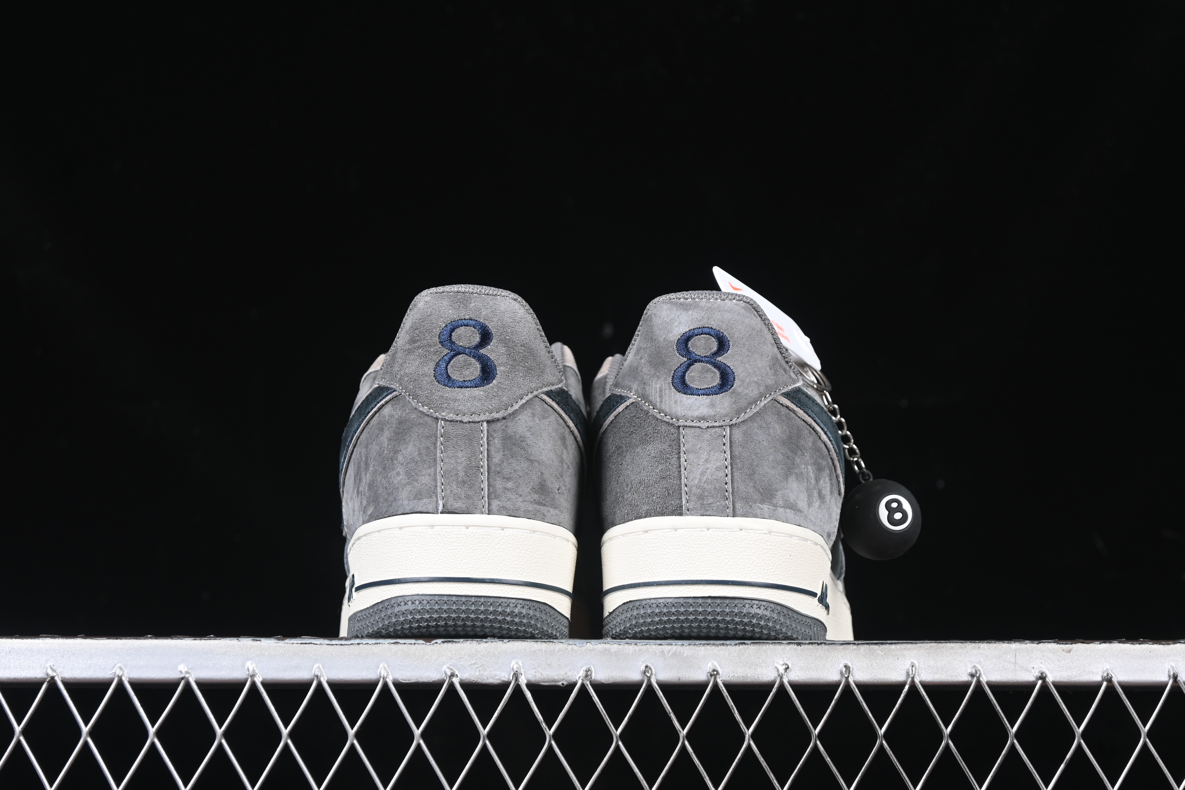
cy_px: 395
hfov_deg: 27.0
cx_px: 592
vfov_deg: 18.2
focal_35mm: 75
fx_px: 2469
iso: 160
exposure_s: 1/60
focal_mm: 50
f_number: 6.3
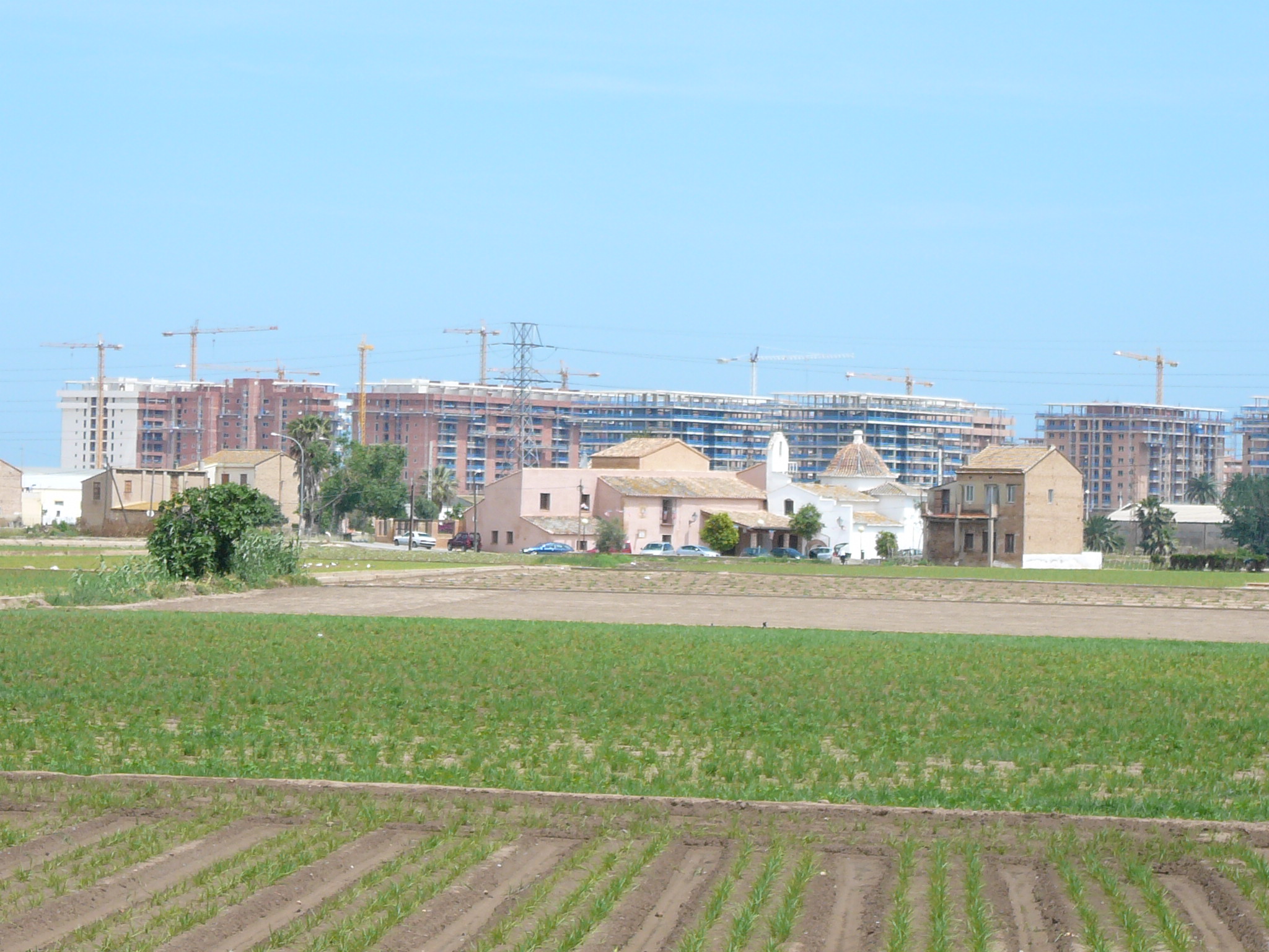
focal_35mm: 131
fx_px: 4802
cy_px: 476
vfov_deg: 11.3
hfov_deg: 15.1
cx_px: 634
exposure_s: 1/640
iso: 80
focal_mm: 15.6
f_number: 3.9
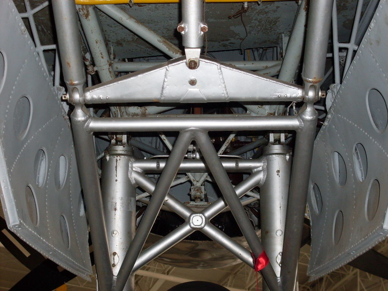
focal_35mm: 60
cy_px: 146
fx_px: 673
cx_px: 194
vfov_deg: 24.4
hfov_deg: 32.2
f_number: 3.4
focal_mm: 9.9
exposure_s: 1/45
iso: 100
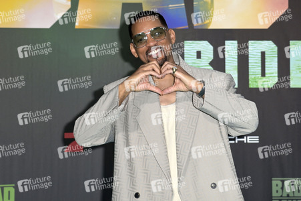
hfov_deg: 17.1
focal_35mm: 120
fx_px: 1003
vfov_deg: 11.4
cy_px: 100
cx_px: 150
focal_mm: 120
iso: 320
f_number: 5.6
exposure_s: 1/250
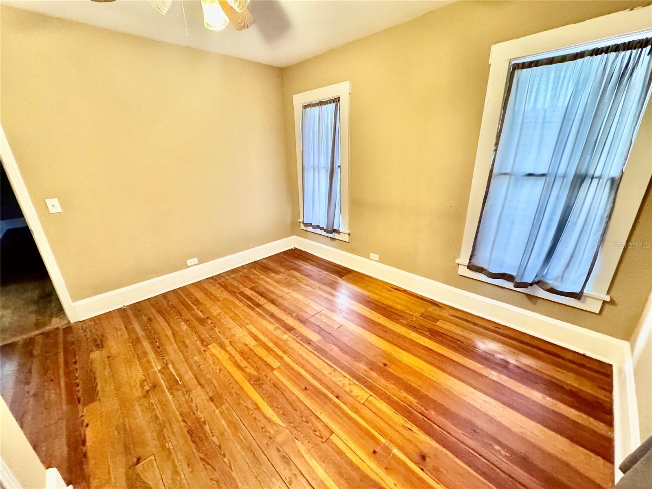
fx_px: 264
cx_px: 326
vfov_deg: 85.7
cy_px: 244
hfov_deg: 102.1
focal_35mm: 14
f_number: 2.2
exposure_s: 1/60
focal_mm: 2.22
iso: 800
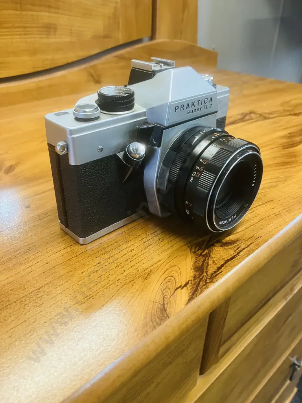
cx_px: 151
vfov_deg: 63.4
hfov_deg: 49.7
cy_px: 202
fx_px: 326
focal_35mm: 28
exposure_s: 1/50
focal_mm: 3.99
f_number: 1.8
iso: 320
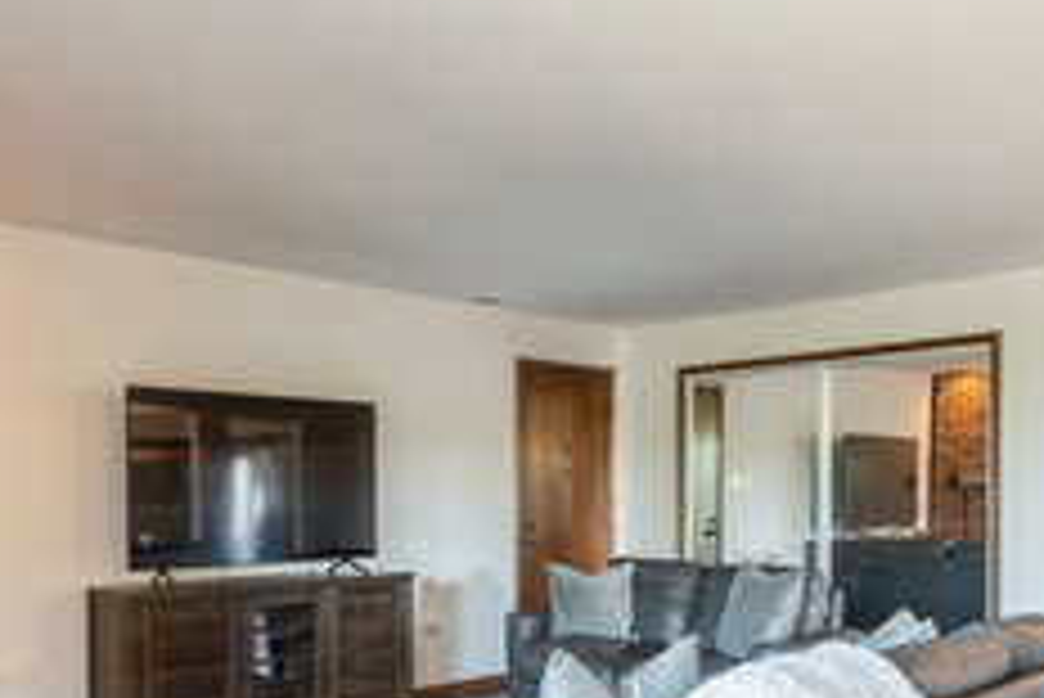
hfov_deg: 59.0
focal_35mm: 31
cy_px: 504
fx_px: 900
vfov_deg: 41.4
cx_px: 356
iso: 400
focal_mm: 10
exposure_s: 1/4
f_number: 9
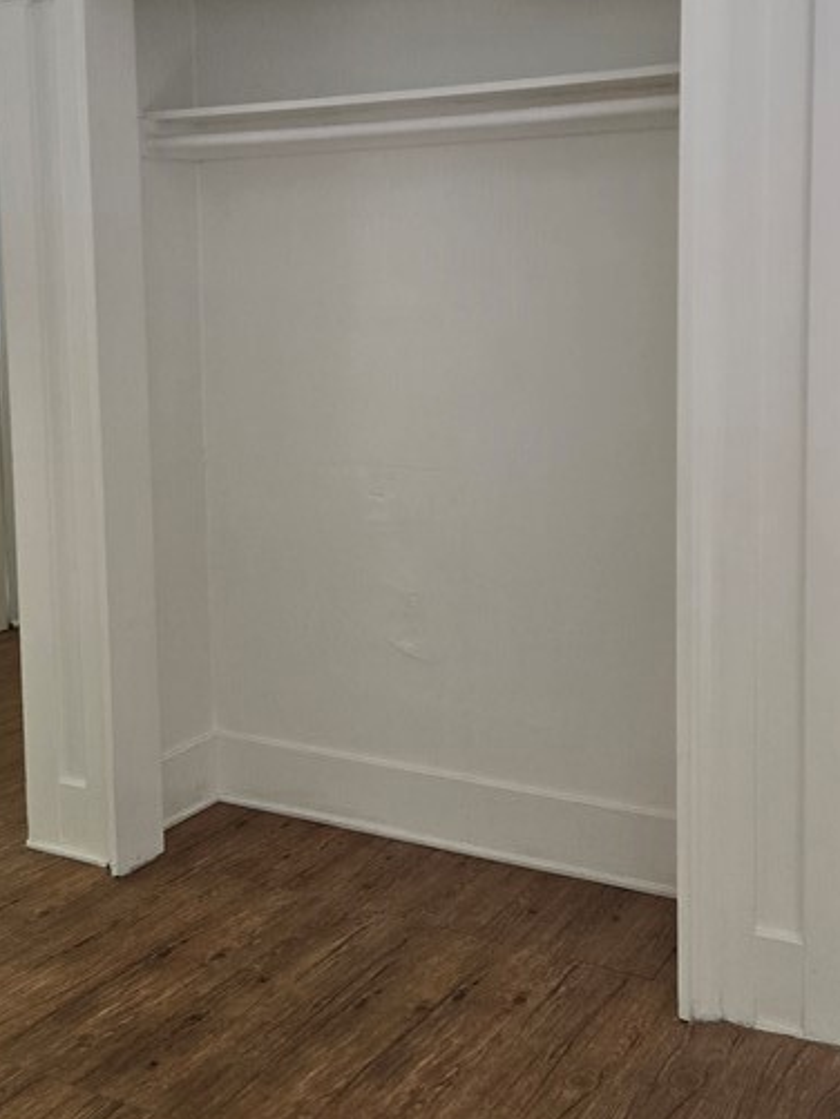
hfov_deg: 30.7
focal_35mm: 47
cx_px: 279
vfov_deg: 40.2
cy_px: 427
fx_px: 1520
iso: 160
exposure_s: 1/120
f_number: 1.8
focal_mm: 5.4
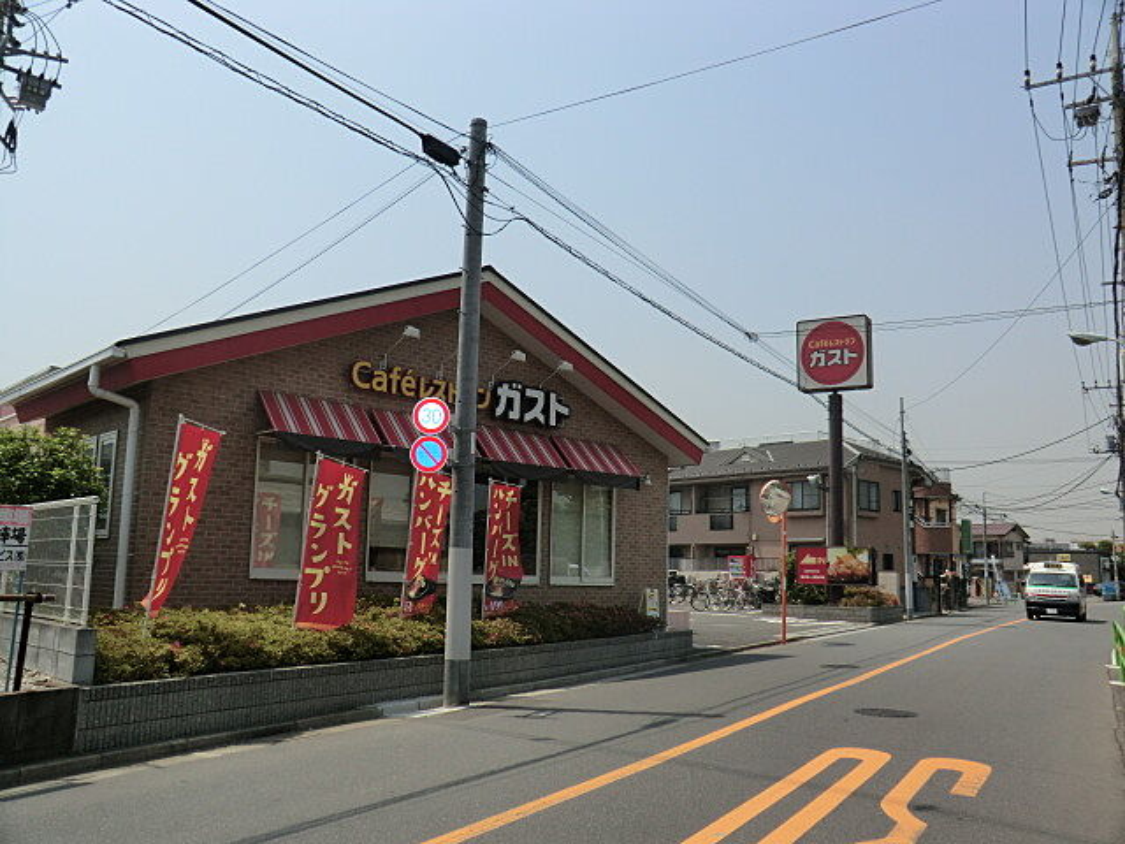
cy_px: 422
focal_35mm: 29
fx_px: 942
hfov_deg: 61.7
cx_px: 562
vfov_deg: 48.2
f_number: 7.9
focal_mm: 5.2
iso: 80
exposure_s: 1/250
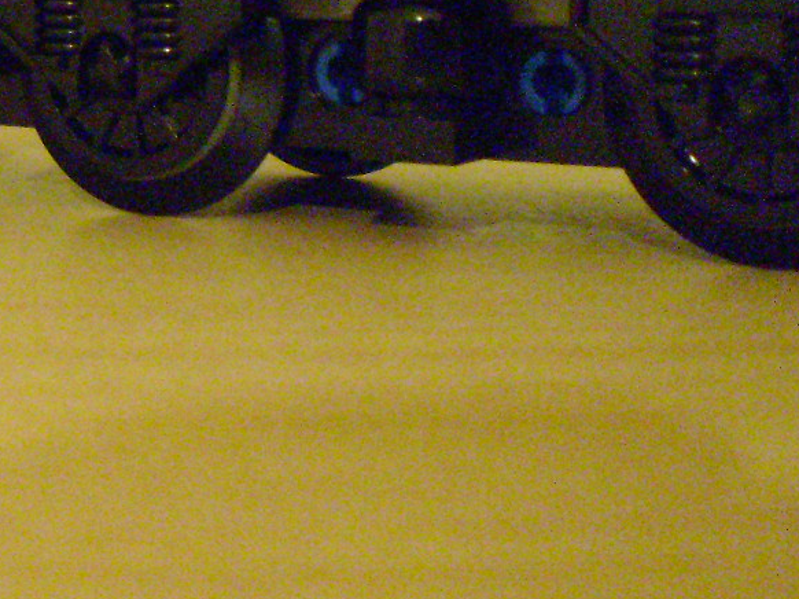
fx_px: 2284
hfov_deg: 18.4
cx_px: -251
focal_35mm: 99
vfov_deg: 14.4
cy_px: -128
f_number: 3.1
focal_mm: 6.3
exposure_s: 1/8
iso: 1000
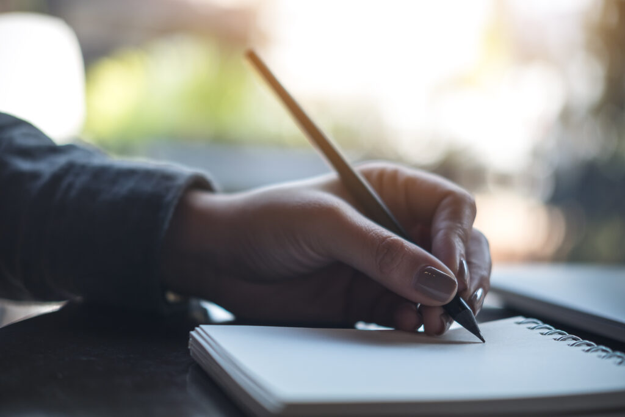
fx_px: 920
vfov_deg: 25.5
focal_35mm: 53
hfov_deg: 37.5
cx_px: 312
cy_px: 208
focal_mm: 35
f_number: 2
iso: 200
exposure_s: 1/420
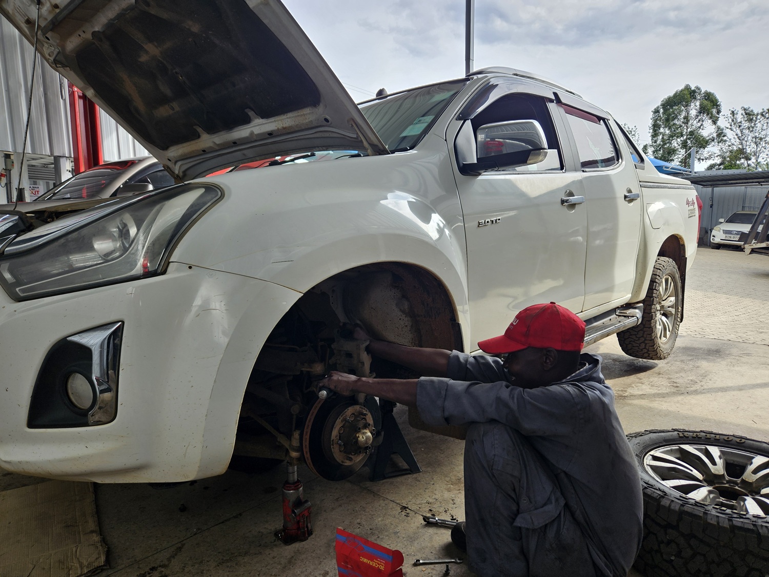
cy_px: 288
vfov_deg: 58.9
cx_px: 384
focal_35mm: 23
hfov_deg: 73.9
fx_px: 511
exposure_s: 1/263
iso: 25
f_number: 1.8
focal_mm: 5.4
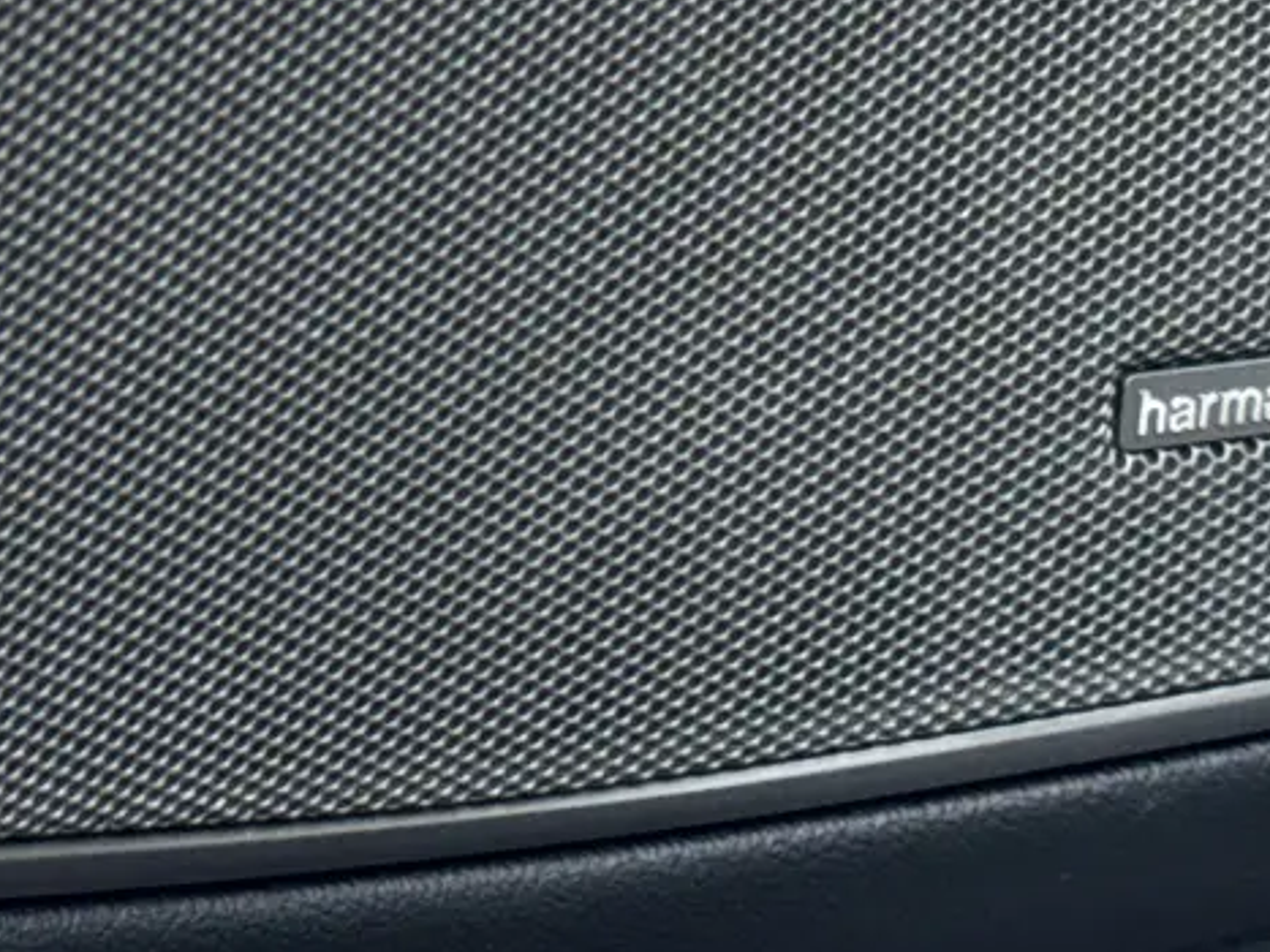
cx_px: 71
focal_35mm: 148
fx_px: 5428
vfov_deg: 9.8
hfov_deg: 13.2
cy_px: -245
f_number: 1.78
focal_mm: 6.76
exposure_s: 1/19
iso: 800
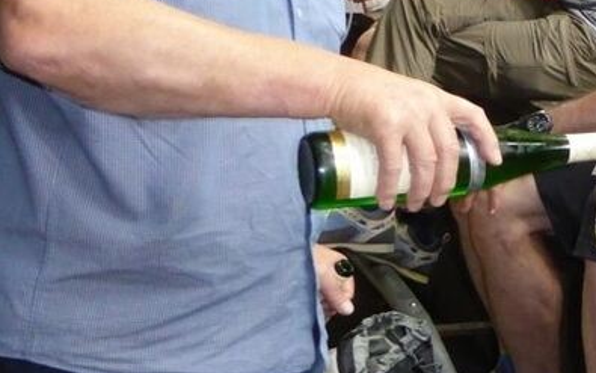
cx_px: 656
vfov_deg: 13.9
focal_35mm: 94
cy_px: 133
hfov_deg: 21.0
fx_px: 1527
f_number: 3.7
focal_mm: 6.3
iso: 800
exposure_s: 1/60
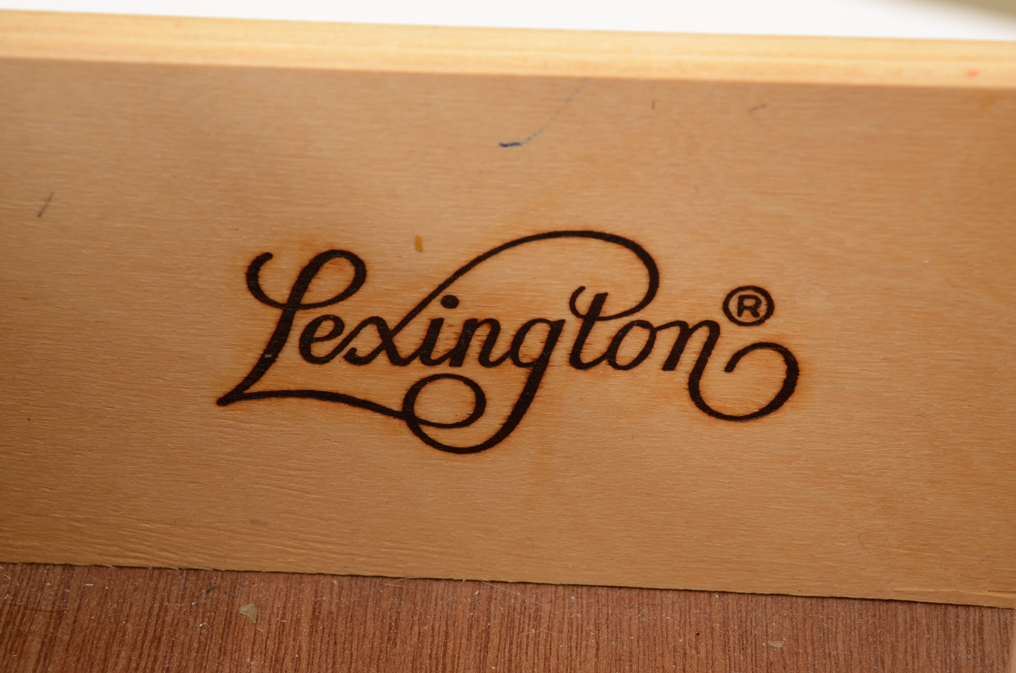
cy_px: 336
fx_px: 2957
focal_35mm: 105
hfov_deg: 19.5
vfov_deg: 13.0
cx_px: 508
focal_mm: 70
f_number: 9
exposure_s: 1/125
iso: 200
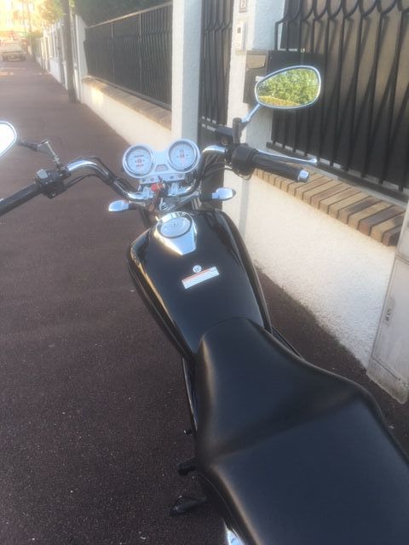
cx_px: 204
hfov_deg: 48.2
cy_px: 272
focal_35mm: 29
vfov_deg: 61.7
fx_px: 457
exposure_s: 1/129
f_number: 2.2
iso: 25
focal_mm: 4.15
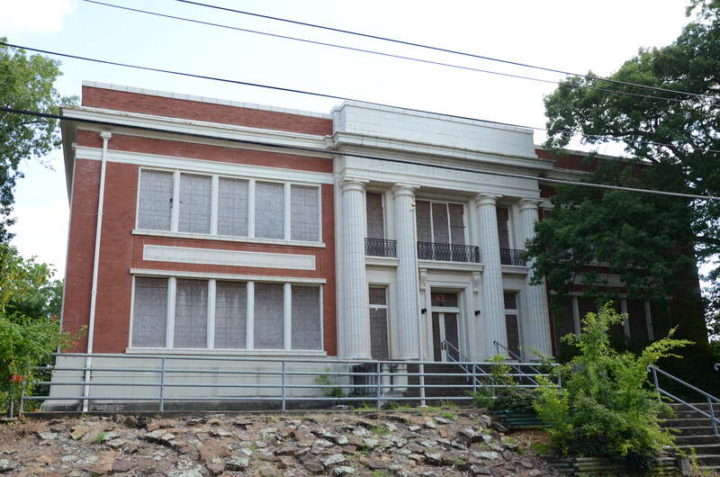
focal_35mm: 33
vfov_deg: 39.8
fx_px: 659
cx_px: 360
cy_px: 238
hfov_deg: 57.3
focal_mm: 22
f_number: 5.6
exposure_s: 1/640
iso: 500
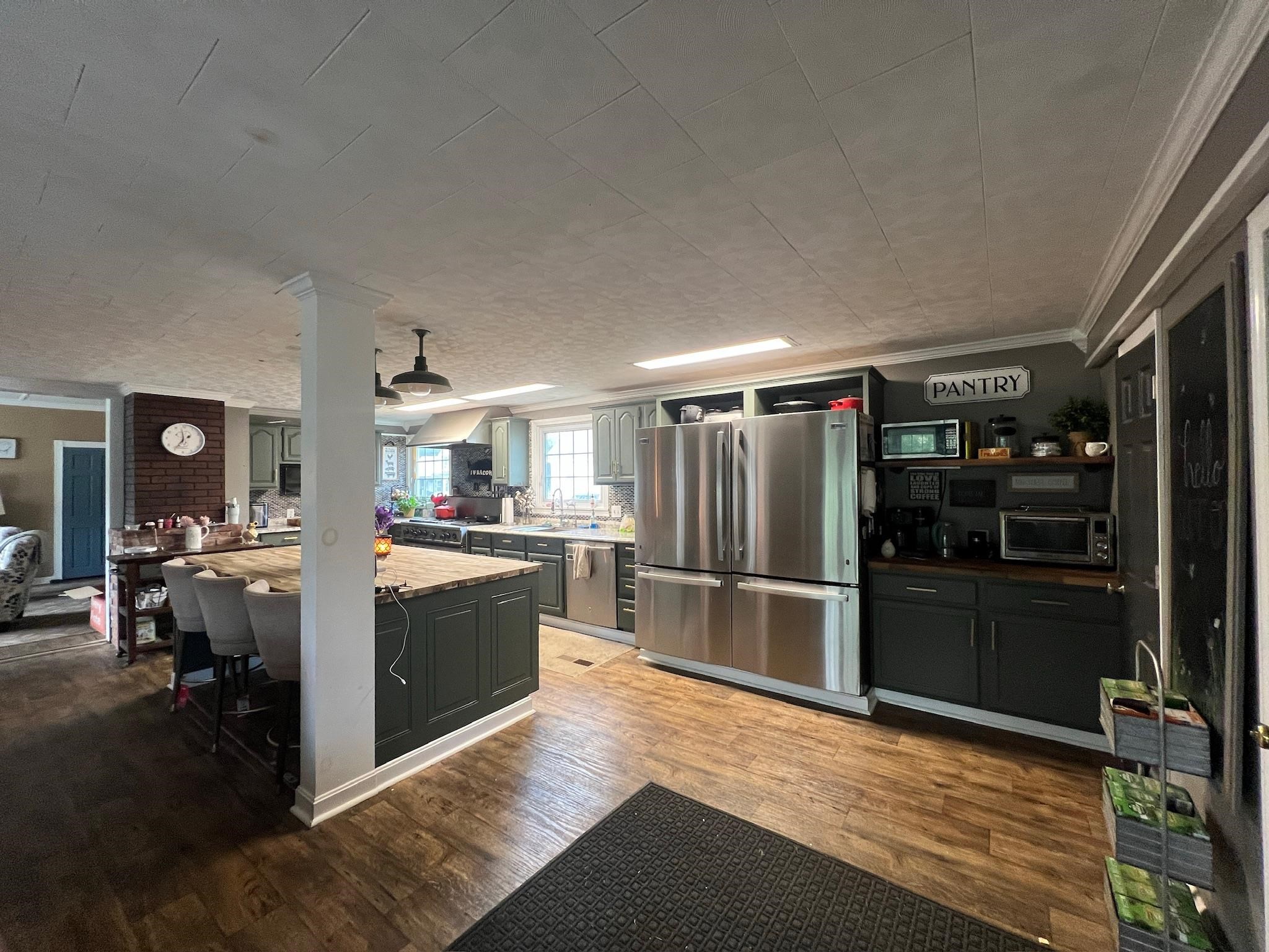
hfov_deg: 106.2
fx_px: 477
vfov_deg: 89.9
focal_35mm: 13
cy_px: 476
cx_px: 634
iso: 200
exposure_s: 1/60
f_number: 1.8
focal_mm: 1.57
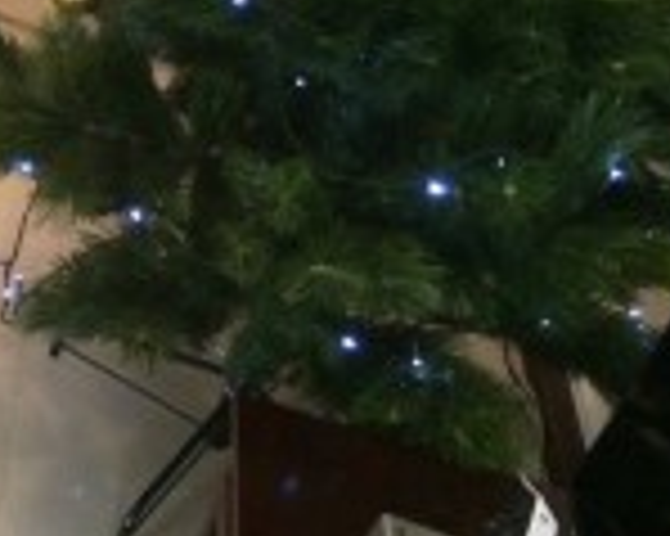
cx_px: -162
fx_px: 1625
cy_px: 74
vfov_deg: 18.4
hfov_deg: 21.4
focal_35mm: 82
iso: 320
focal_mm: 4.15
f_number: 2.2
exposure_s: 1/15
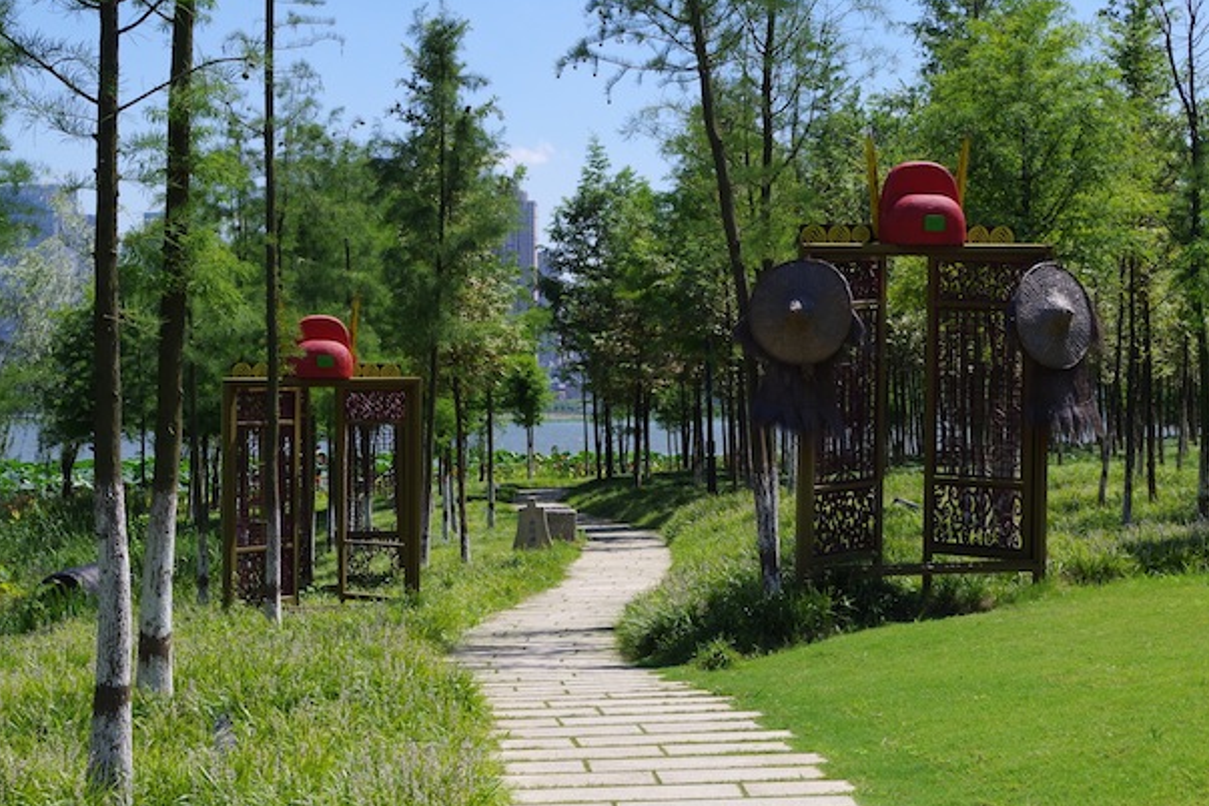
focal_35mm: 69
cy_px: 388
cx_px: 529
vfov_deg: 19.7
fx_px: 2317
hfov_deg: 29.2
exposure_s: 1/160
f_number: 11
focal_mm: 35
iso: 200
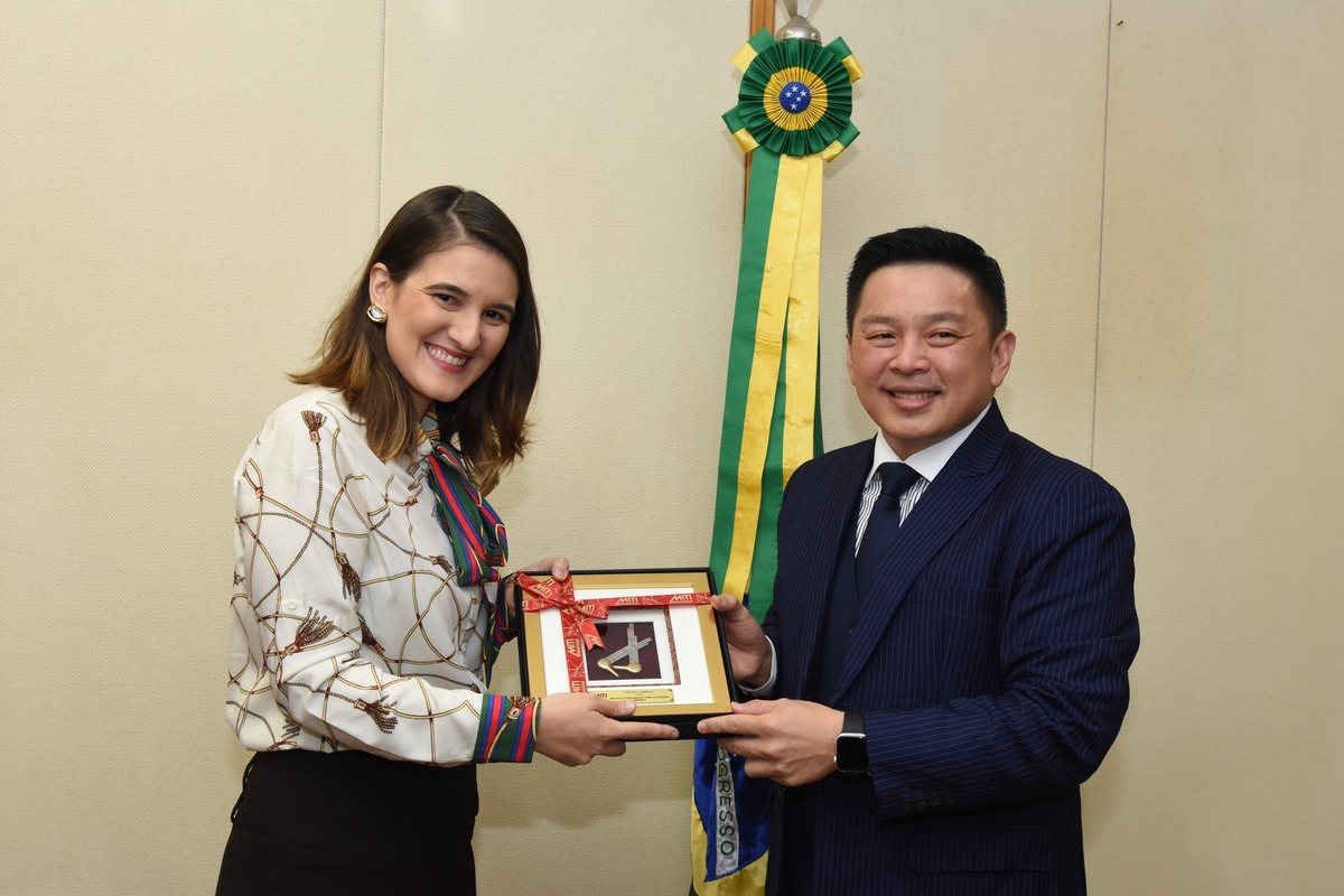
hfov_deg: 42.3
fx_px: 1736
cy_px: 448
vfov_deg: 28.9
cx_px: 672
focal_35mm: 46
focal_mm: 31
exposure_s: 1/100
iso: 1000
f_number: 5
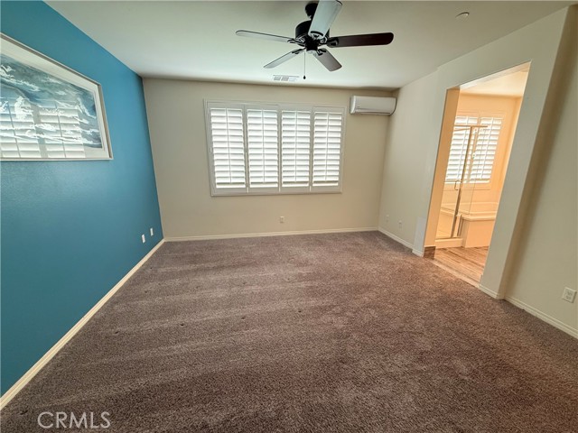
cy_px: 216
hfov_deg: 102.1
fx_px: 234
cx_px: 289
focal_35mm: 14
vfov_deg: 85.7
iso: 400
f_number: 2.2
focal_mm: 2.22
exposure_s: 1/60
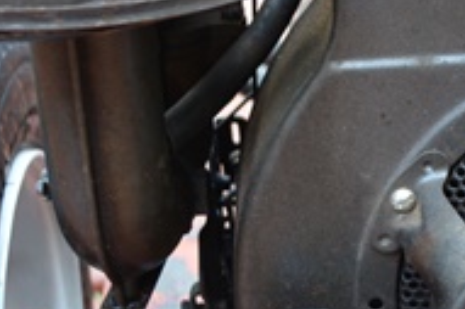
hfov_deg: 17.1
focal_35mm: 113
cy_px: 107
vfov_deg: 12.1
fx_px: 1458
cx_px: 599
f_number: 4
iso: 500
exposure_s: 1/60
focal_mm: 24
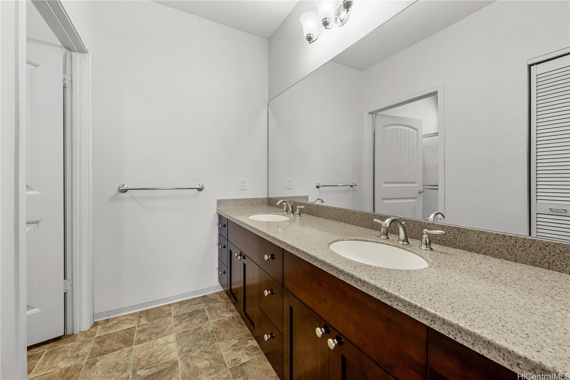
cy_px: 190
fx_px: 222
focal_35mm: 14
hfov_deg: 104.2
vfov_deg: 81.3
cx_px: 285
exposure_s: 1/2.5
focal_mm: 14
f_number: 8
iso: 400
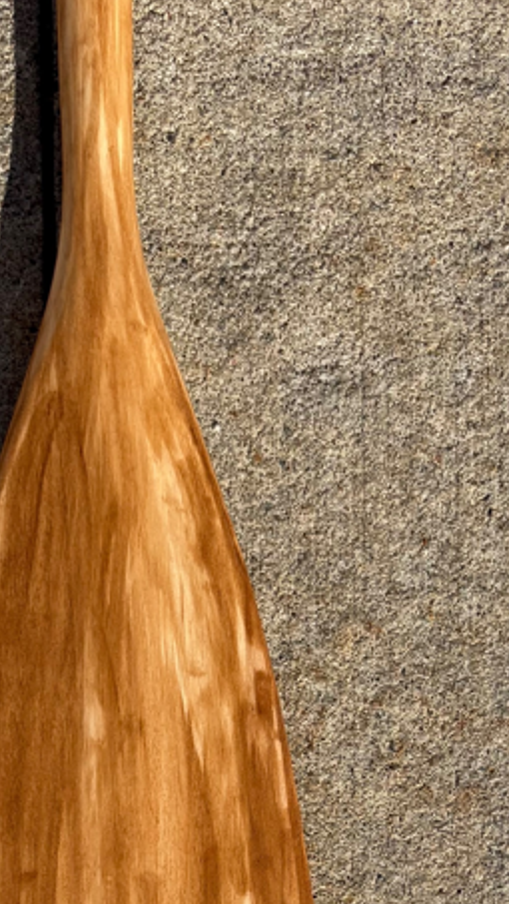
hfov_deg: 16.0
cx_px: 132
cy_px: 1153
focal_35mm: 75
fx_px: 1799
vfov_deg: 24.8
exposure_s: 1/3279
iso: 50
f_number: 1.6
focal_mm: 5.96
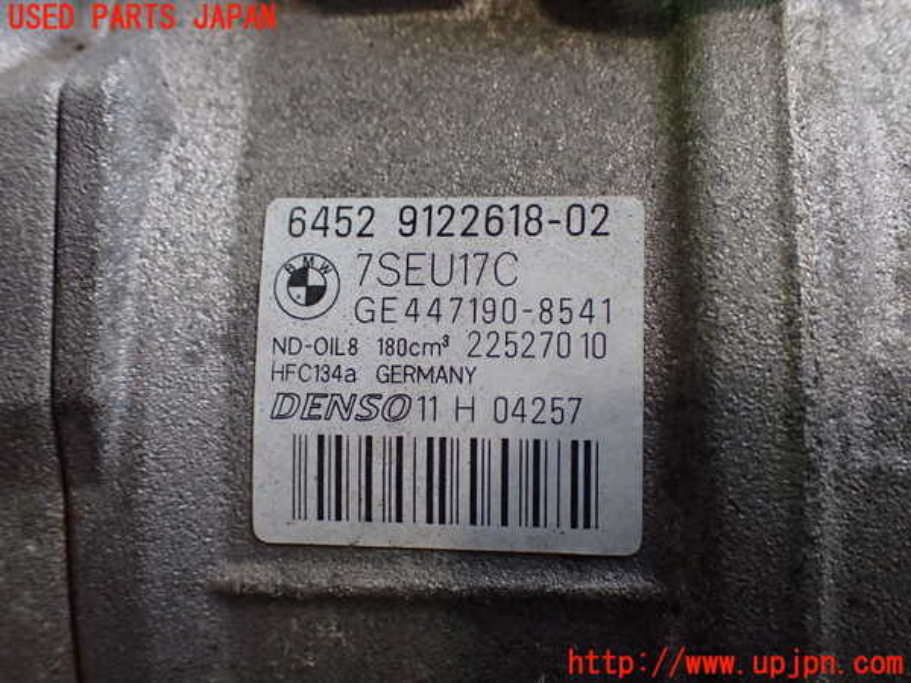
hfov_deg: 45.8
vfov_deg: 35.1
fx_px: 1079
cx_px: 456
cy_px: 342
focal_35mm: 41
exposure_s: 1/160
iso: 500
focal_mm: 7.31
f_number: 2.8
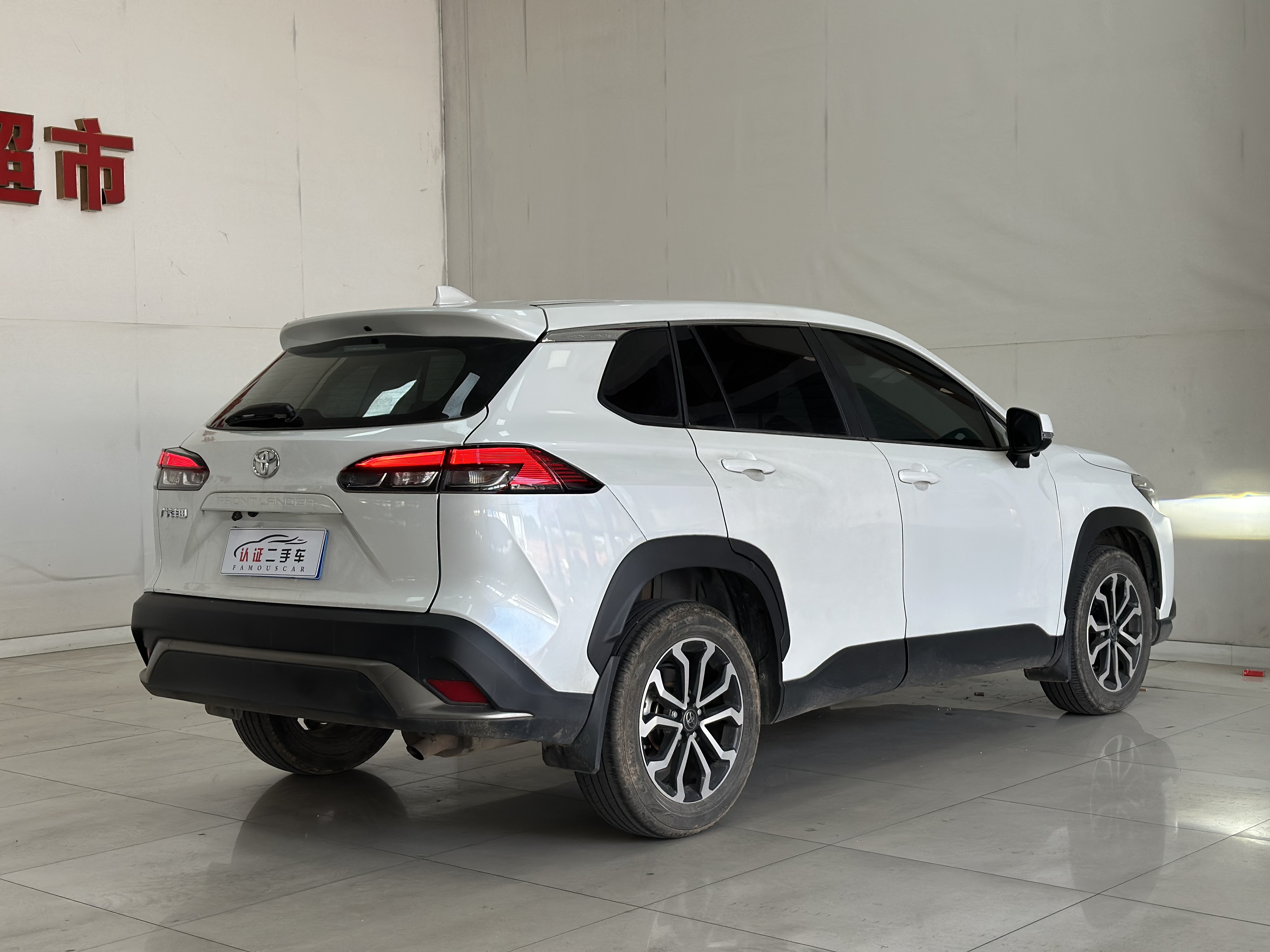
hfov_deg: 39.7
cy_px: 476
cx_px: 635
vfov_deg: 30.3
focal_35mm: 48
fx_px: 1761
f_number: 1.78
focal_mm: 6.86
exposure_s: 1/312
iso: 80
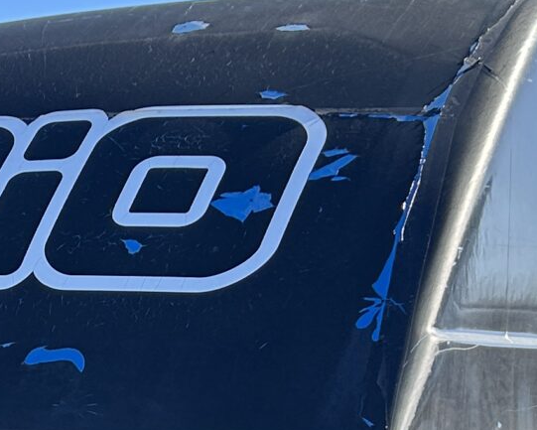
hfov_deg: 15.5
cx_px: -87
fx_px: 1908
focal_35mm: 120
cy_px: 697
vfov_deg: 12.1
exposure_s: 1/1553
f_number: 1.5
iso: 50
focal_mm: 5.7
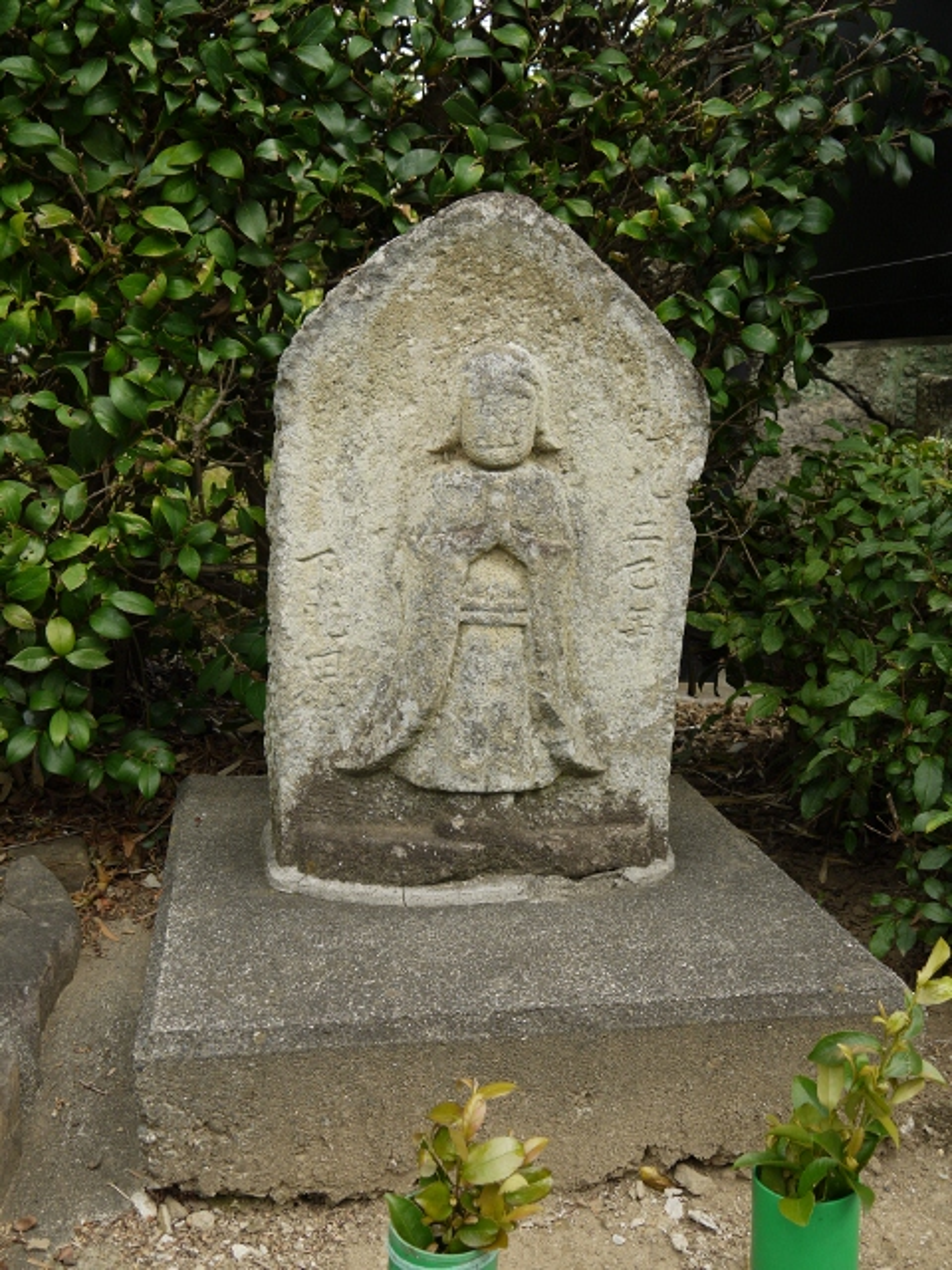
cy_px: 635
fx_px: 1320
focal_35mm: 36
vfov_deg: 51.4
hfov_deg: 39.7
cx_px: 476
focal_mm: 18
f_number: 5.6
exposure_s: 1/125
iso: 100
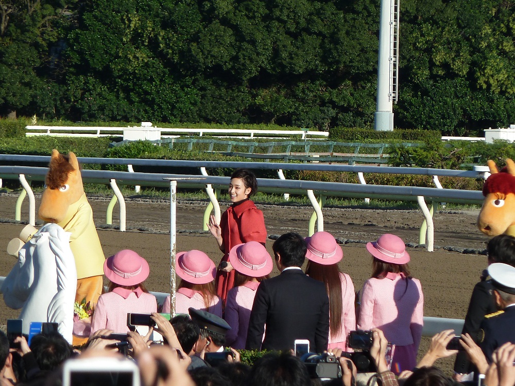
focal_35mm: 399
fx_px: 5936
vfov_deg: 3.7
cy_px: 193
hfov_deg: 5.0
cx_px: 258
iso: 80
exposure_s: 1/320
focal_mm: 49.2
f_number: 4.9
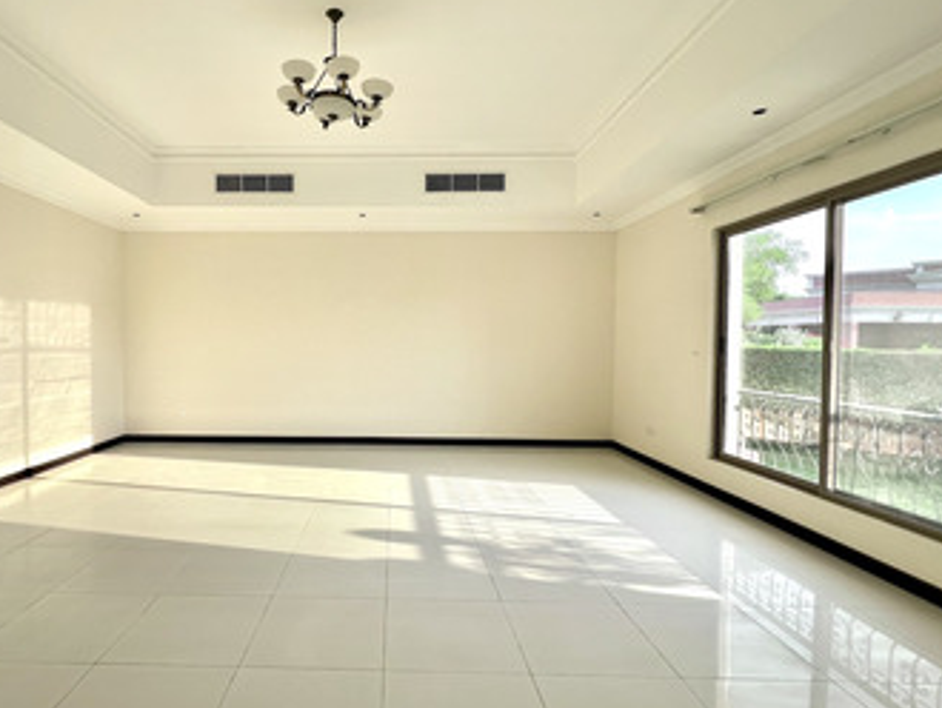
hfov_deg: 86.7
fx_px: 490
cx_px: 381
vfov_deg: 71.7
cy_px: 358
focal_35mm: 18
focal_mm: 1.57
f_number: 1.8
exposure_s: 1/176
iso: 32
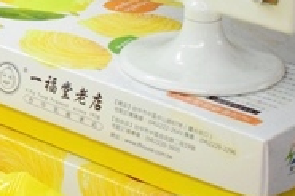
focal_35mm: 243
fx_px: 1989
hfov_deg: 8.0
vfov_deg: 5.6
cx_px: -332
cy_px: -57
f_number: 5.6
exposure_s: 1/200
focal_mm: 30
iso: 4000
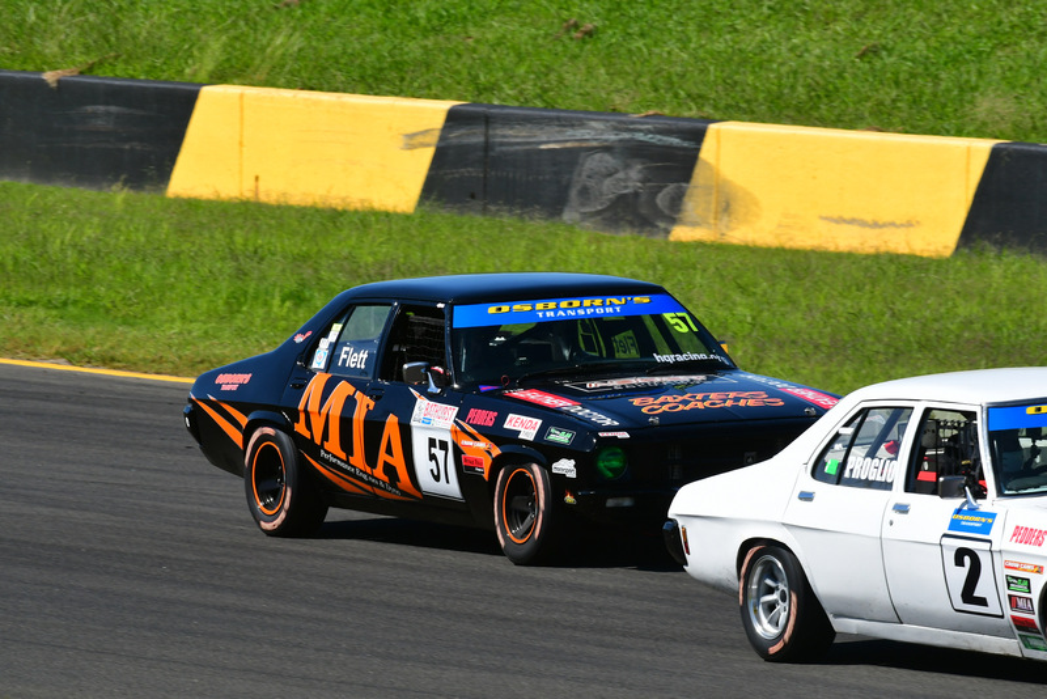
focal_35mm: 570
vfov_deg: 2.4
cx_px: 524
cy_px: 350
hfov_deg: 3.6
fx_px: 16583
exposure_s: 1/640
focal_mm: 380
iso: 500
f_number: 13
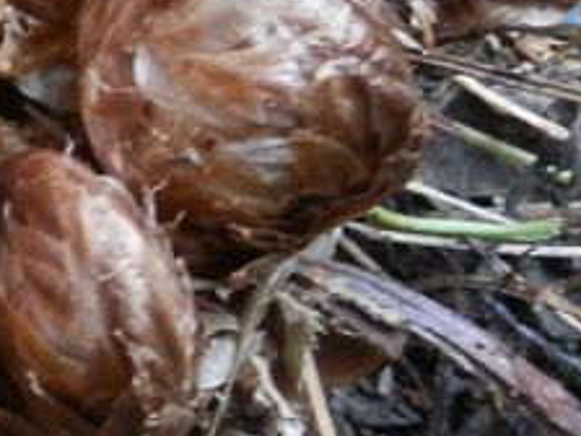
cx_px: -117
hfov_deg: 16.0
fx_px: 1981
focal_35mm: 118
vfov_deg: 12.5
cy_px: 96
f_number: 3.4
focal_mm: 6
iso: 200
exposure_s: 1/25
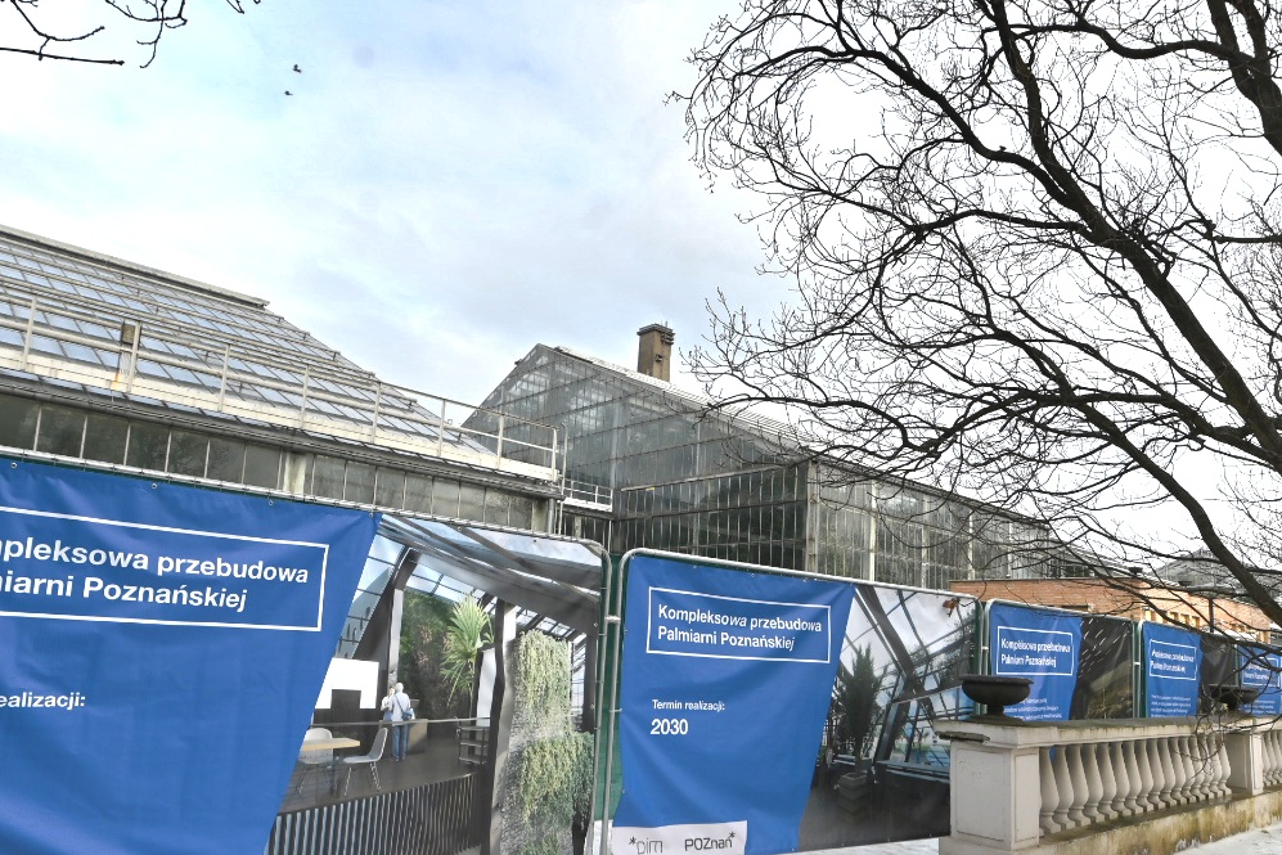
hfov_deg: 69.4
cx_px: 638
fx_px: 926
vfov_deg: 49.1
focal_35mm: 26
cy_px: 534
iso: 100
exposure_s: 1/400
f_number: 6.3
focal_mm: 16
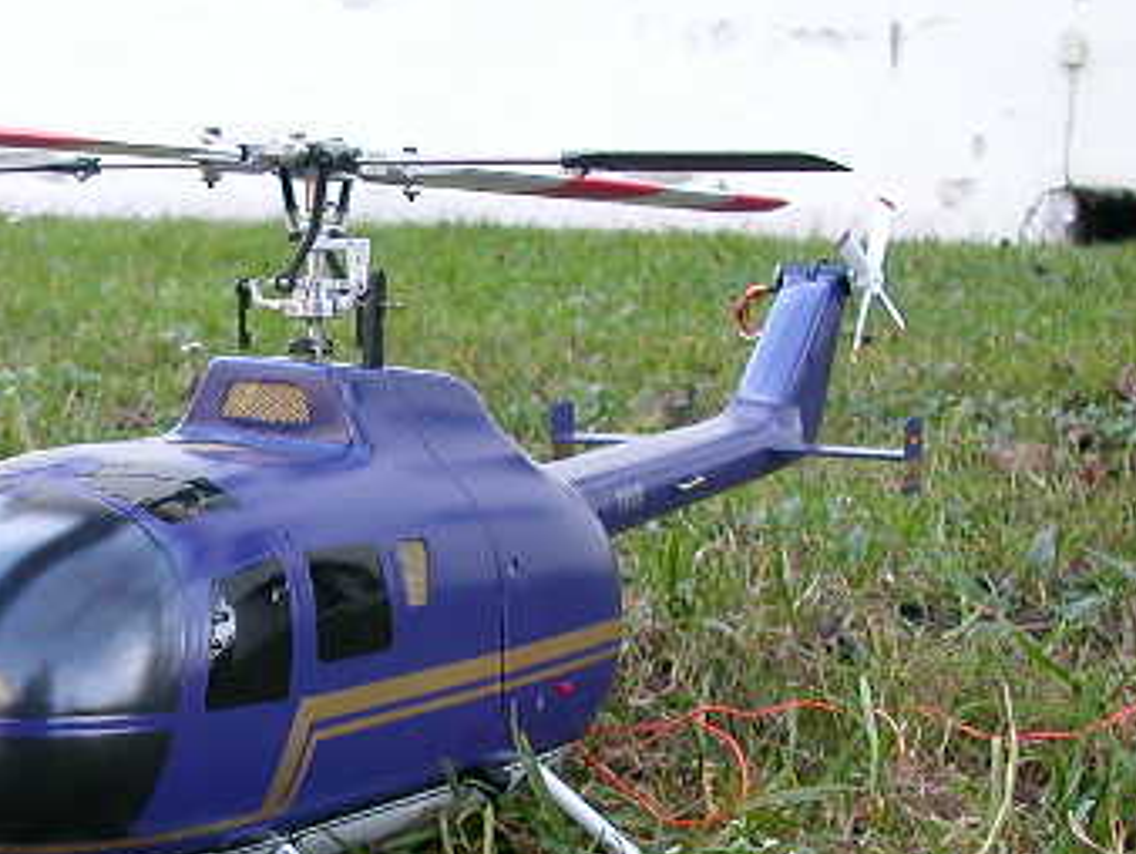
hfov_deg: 27.5
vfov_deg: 20.9
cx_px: 316
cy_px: 632
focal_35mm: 70
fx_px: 2299
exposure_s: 1/73.5
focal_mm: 5.6
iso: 100
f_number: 2.7
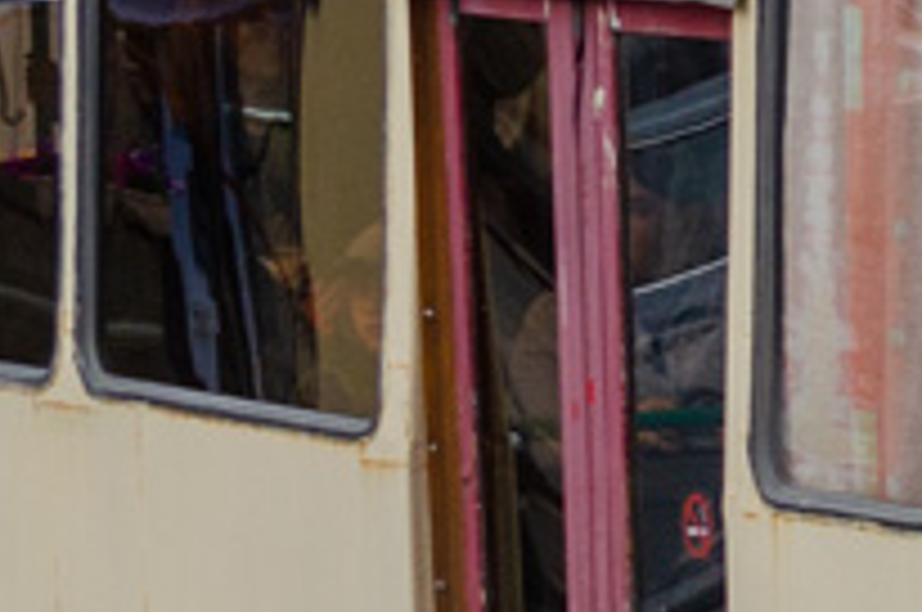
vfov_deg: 1.7
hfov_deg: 2.6
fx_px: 20226
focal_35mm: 791
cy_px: 14
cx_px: 1660
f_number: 5.6
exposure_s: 1/320
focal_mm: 72
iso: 250
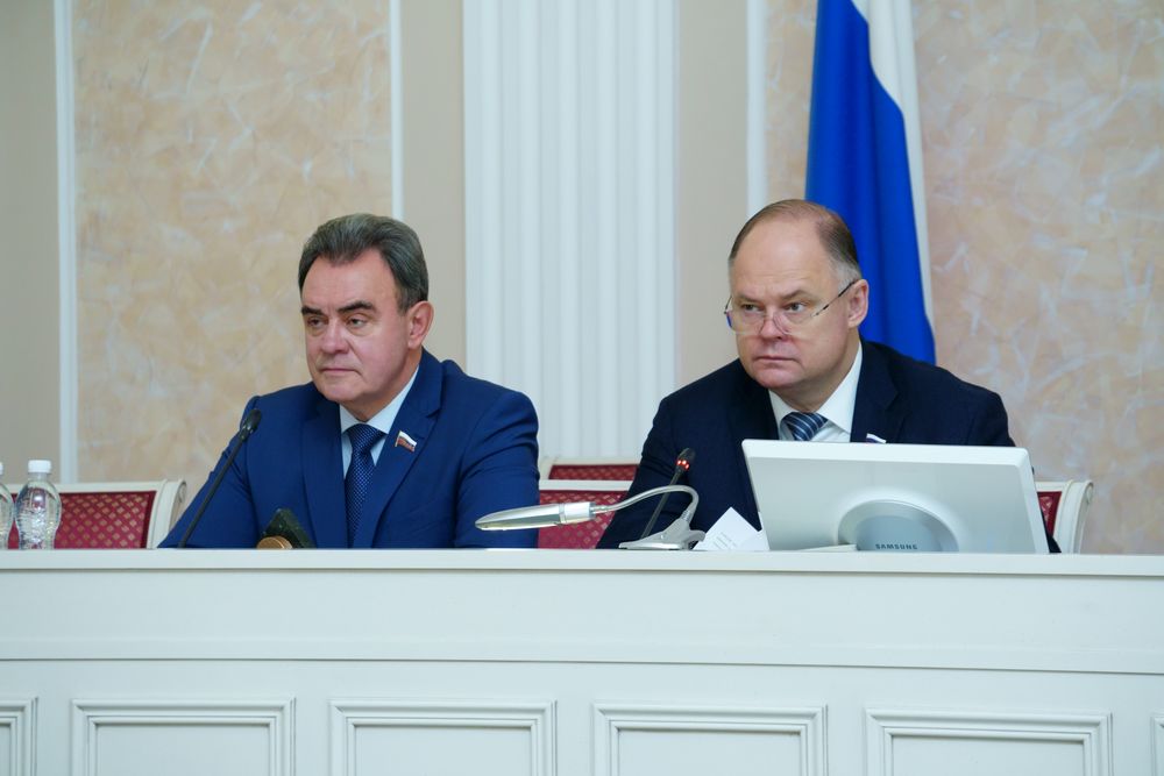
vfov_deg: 8.0
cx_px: 582
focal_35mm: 171
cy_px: 388
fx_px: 5529
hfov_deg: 12.0
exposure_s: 1/60
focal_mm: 114
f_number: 6.3
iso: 1250
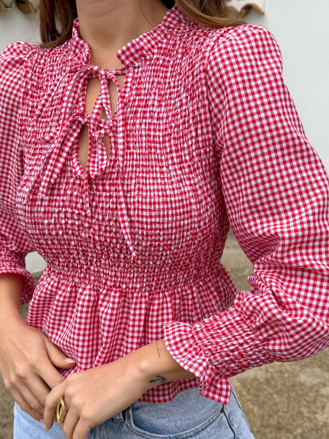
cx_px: 164
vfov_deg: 71.6
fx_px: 304
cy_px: 220
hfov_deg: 56.8
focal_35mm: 24
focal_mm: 6.76
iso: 80
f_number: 1.78
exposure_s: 1/695
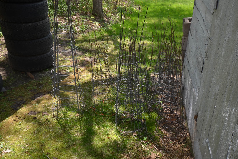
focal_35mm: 37
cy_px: 80
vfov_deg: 35.9
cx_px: 116
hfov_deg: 51.9
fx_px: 245
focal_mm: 24
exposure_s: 1/125
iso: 125
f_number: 5.6
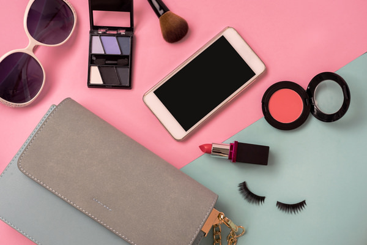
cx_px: 184
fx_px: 510
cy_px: 122
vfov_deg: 27.0
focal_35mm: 50
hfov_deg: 39.6
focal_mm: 50
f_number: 10
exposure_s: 1/5
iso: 160
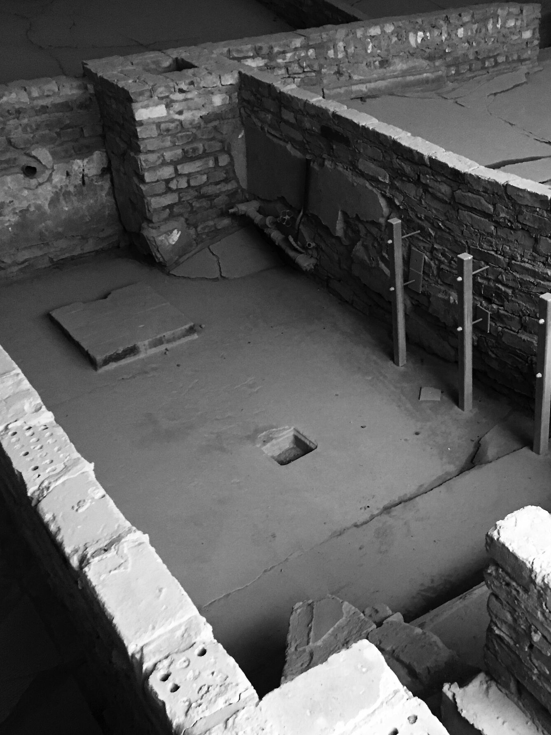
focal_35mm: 39
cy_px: 369
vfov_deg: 47.9
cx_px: 415
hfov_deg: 35.9
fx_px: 828
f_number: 2.2
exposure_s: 1/33
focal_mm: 4.15
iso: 250
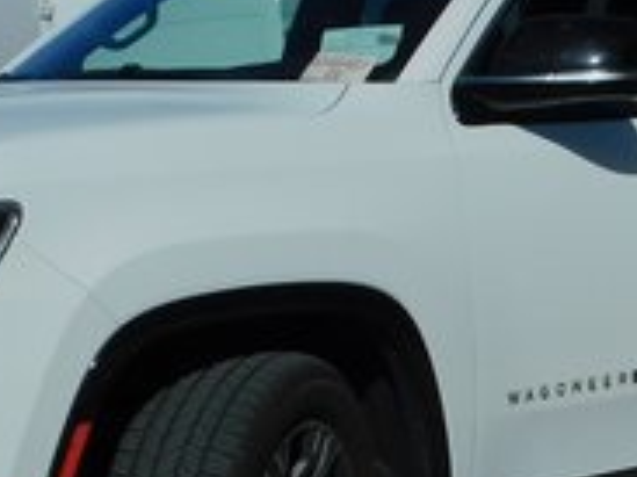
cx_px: 338
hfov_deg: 18.7
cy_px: 299
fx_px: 1931
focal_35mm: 105
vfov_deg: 14.1
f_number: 6.4
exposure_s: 1/1500
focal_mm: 5.3
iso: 125
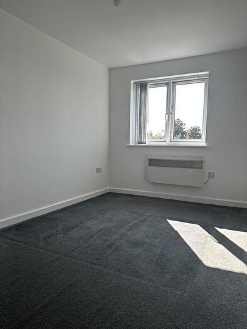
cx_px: 124
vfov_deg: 71.6
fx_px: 228
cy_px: 164
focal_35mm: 24
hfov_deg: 56.8
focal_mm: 6.86
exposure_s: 1/650
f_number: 1.78
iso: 80
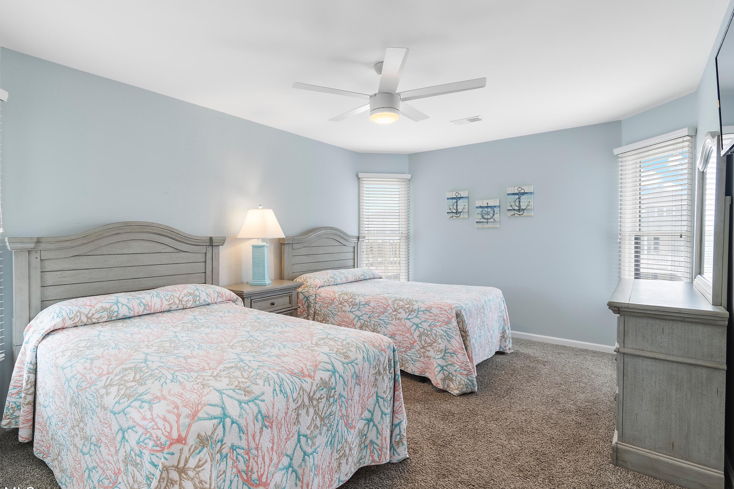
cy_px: 242
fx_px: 347
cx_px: 333
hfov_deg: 93.0
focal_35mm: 17
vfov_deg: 70.4
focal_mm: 10
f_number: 4.5
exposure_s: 1/6
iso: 100
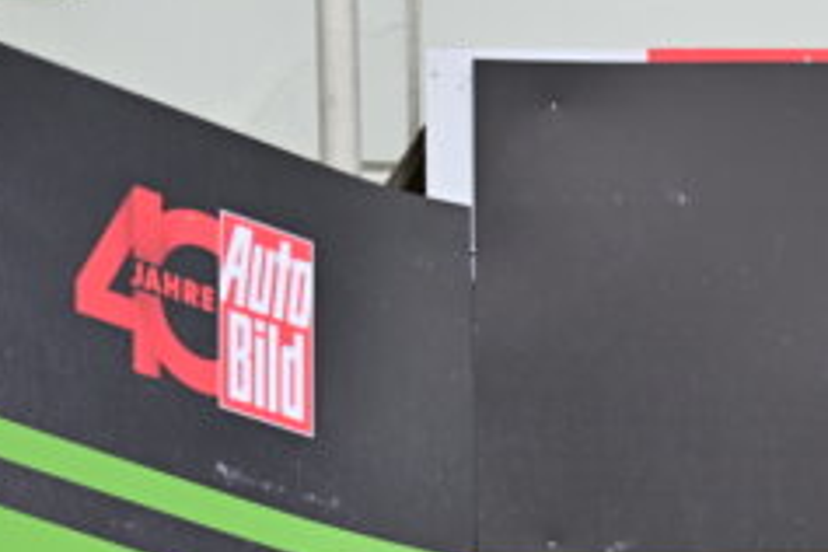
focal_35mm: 405
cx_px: 1317
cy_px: 886
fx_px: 9314
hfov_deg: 5.0
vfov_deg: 3.4
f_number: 2.8
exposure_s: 1/500
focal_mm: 120
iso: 200
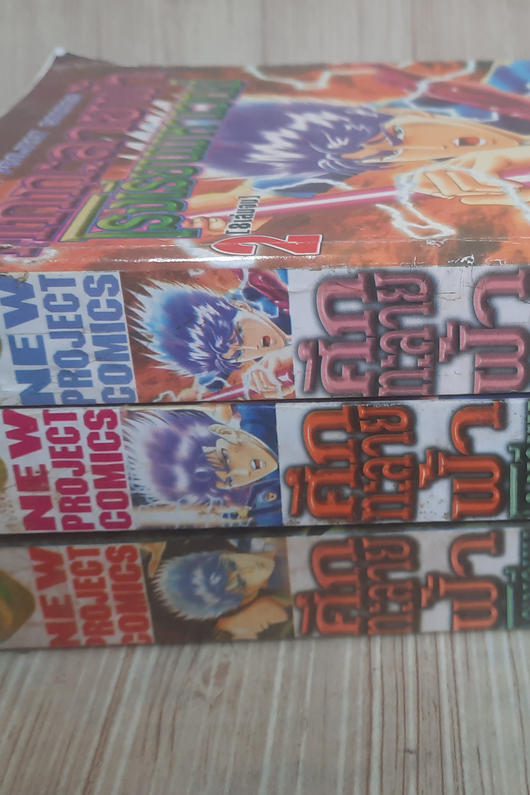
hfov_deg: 30.4
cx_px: 423
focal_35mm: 43
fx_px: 949
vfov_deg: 45.3
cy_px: 333
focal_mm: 4.6
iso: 160
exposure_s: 1/50
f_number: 2
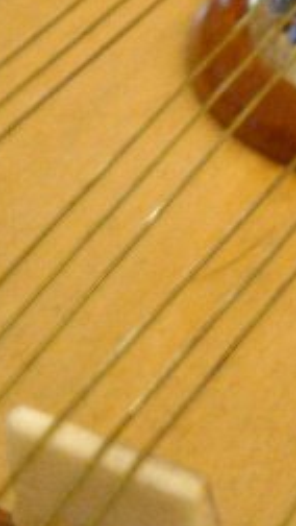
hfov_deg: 7.5
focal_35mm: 140
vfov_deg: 15.2
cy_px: 95
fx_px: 1951
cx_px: 911
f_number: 2.8
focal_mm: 6
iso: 200
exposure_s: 1/8
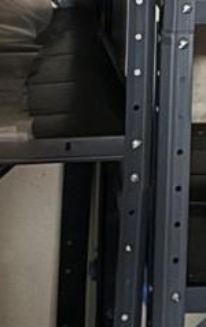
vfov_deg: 11.0
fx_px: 1522
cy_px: -361
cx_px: 157
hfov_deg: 7.7
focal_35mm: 170
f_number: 1.78
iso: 1250
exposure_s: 1/9
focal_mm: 6.76
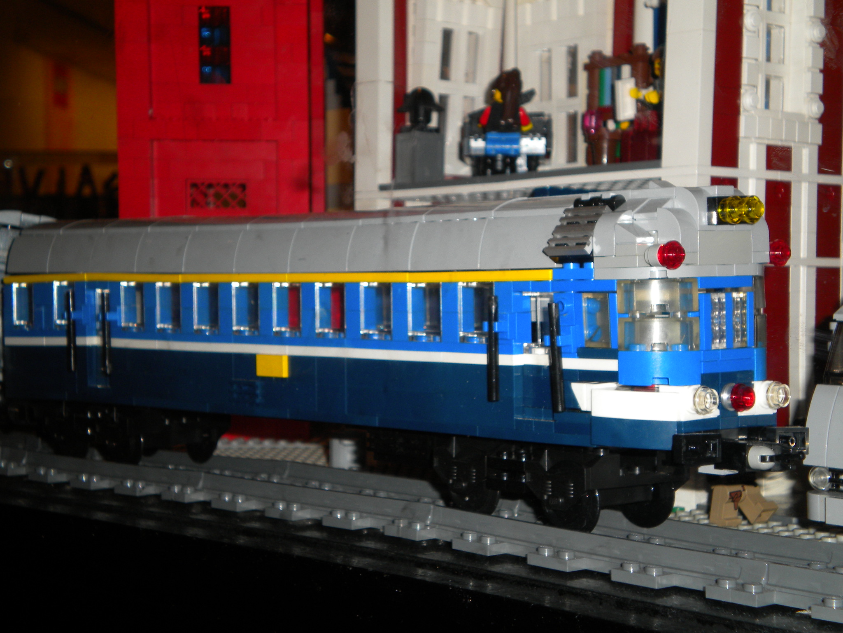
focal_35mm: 68
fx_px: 1656
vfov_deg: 21.6
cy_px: 316
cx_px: 422
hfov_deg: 28.6
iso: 100
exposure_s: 1/60
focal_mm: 12.3
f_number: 4.6
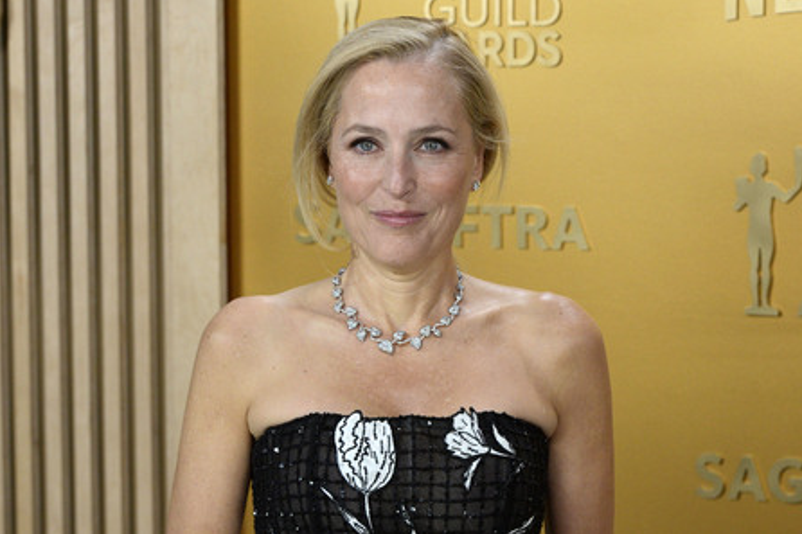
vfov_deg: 13.5
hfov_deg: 20.2
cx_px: 401
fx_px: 2249
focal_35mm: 101
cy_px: 268
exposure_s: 1/250
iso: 2500
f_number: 6.3
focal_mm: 100
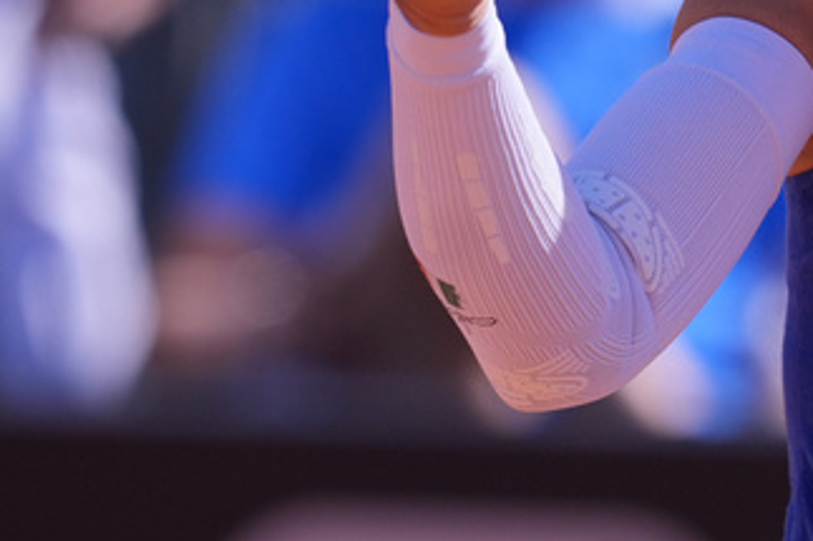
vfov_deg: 1.1
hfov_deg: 1.6
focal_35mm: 1270
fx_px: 28665
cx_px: 1128
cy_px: 159
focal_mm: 400
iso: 500
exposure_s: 1/6400
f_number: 4
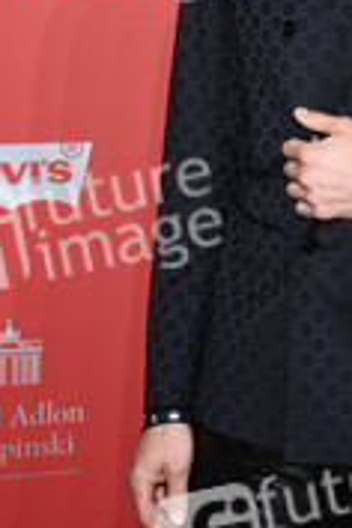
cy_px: 81
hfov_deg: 9.2
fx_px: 2156
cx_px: 394
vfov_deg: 13.9
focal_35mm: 147
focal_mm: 65
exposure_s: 1/250
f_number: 5.6
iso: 800
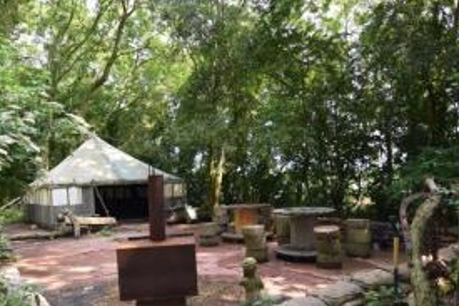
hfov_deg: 69.2
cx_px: 204
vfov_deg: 49.3
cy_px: 176
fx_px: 331
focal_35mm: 26
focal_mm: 10
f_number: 5.6
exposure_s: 1/125
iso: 400
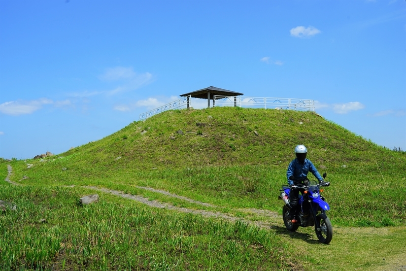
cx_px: 203
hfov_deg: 47.4
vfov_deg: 32.7
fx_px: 463
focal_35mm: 41
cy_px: 136
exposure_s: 1/200
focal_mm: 41
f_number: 11
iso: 100
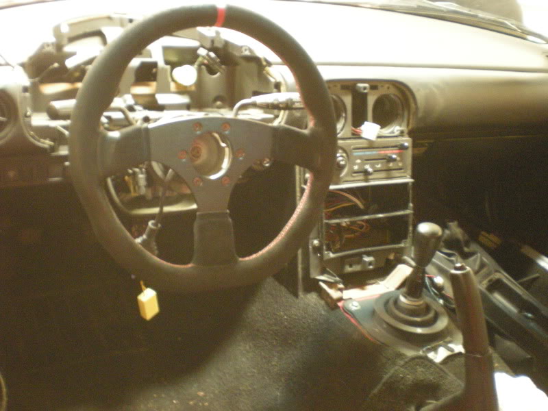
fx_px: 602
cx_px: 274
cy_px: 206
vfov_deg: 37.7
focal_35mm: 38
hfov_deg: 49.0
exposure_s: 1
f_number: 3.1
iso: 640
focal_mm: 6.3
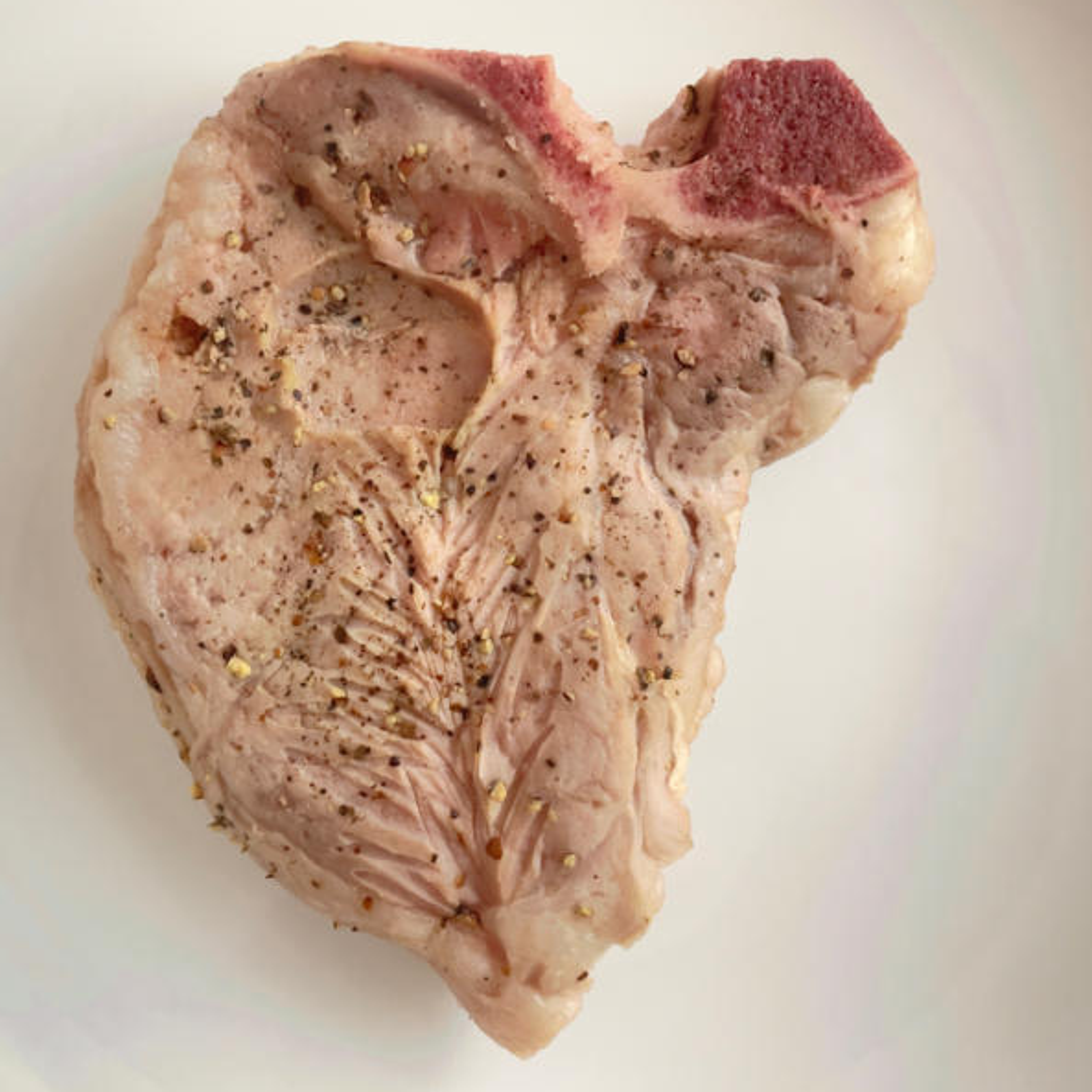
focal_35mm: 31
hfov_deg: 52.5
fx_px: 1106
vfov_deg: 52.5
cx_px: 501
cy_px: 543
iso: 400
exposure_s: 1/40
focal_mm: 4.2
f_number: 1.6
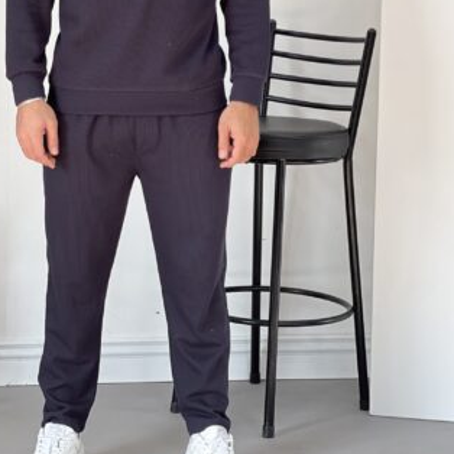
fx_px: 1929
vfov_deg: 13.3
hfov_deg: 13.4
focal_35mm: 130
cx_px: 168
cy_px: 48
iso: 80
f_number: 2.8
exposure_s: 1/121
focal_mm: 9
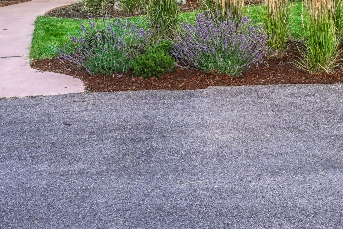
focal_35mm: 81
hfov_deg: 24.9
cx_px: 240
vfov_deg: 15.5
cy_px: -120
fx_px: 772
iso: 400
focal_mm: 23
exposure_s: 1/640
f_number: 8
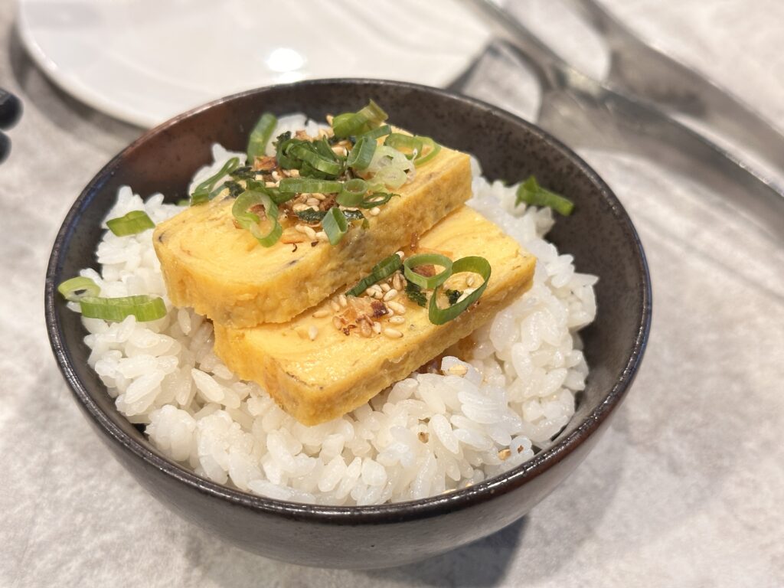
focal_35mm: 48
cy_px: 294
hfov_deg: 39.7
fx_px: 1087
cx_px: 392
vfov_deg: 30.3
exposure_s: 1/40
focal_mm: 6.86
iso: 320
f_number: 1.78
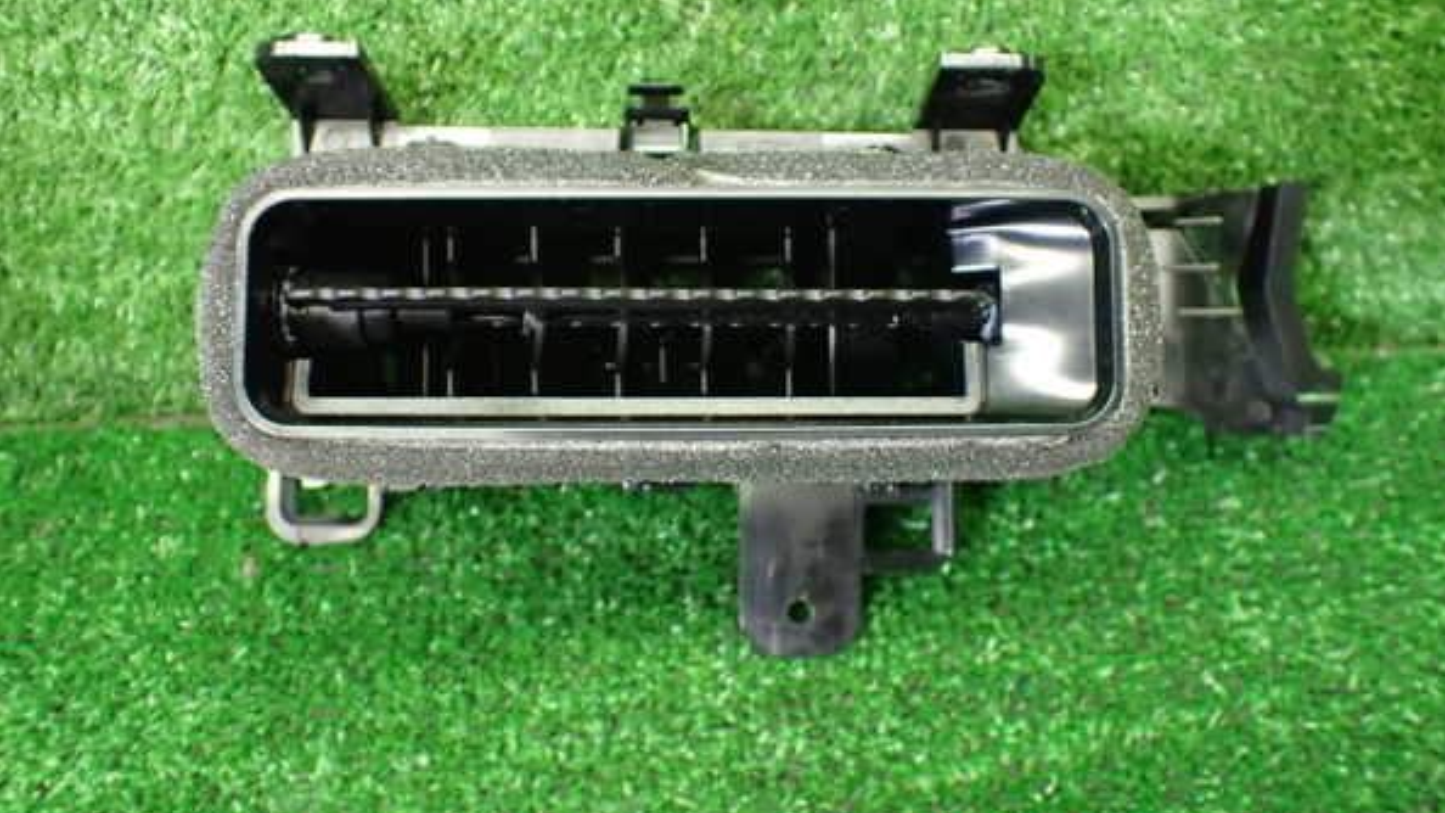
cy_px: 346
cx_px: 727
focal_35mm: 33
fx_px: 1264
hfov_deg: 59.5
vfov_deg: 35.6
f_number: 2.3
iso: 800
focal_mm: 5.4
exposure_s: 1/80
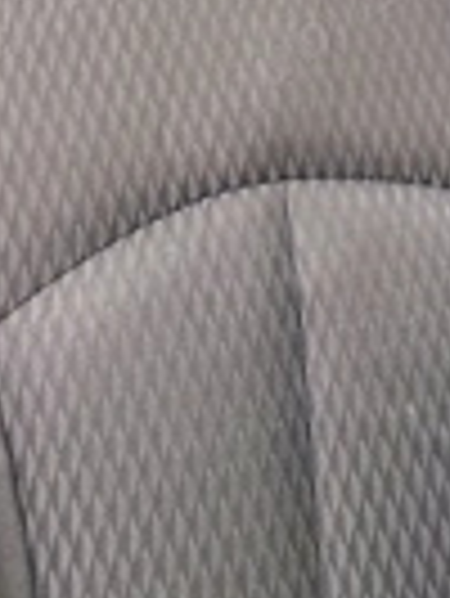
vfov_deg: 23.4
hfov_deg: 20.2
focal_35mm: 69
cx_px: 518
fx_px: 1194
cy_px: -265
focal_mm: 6.19
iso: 125
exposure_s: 1/74.4
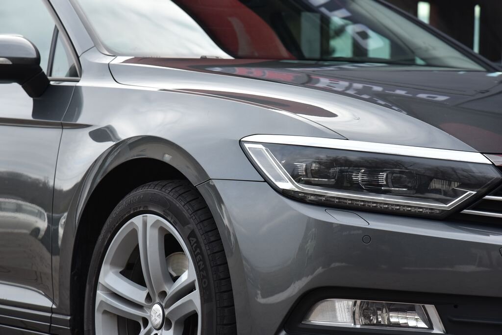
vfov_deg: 11.4
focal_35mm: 120
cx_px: 251
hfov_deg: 17.1
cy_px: 168
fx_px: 1674
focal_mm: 120
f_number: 7.1
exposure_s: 1/200
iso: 500
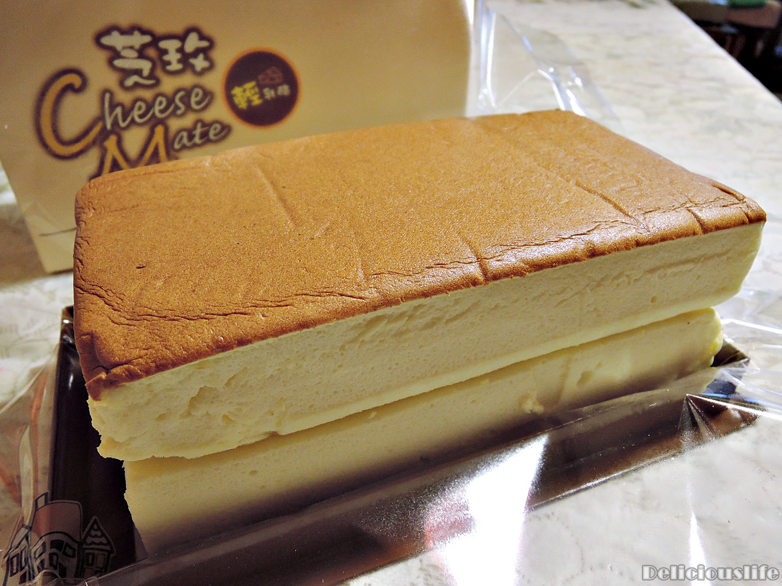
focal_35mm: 24
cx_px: 391
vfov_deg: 56.8
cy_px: 293
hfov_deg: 71.6
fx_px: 542
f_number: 2.8
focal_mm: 5.1
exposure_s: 1/25
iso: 400
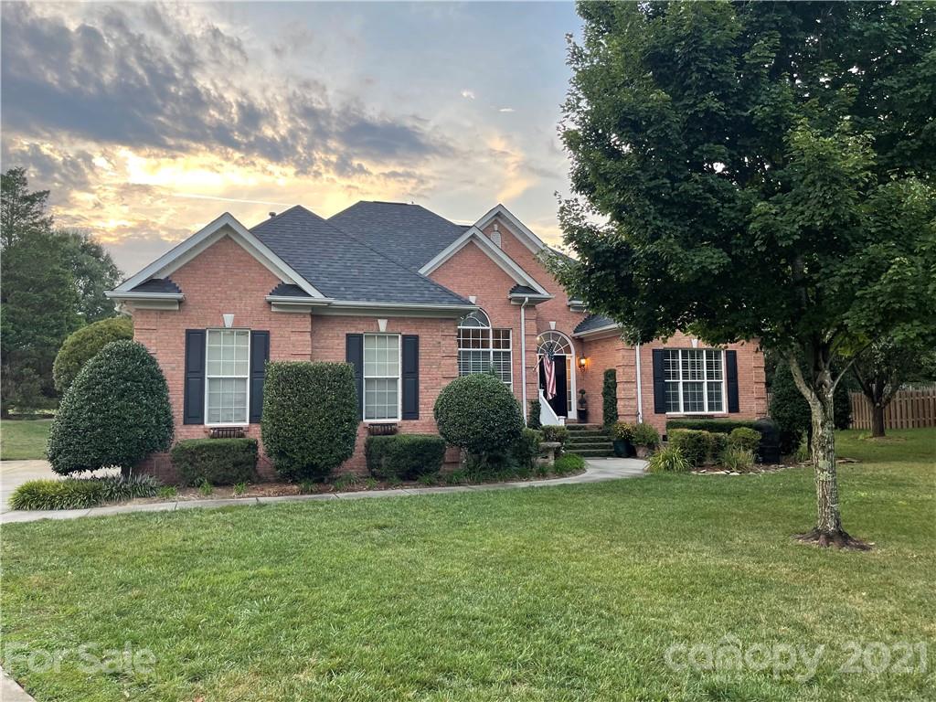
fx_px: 703
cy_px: 351
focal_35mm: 26
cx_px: 468
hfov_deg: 67.3
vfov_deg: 53.1
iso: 32
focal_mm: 5.1
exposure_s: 1/212
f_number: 1.6
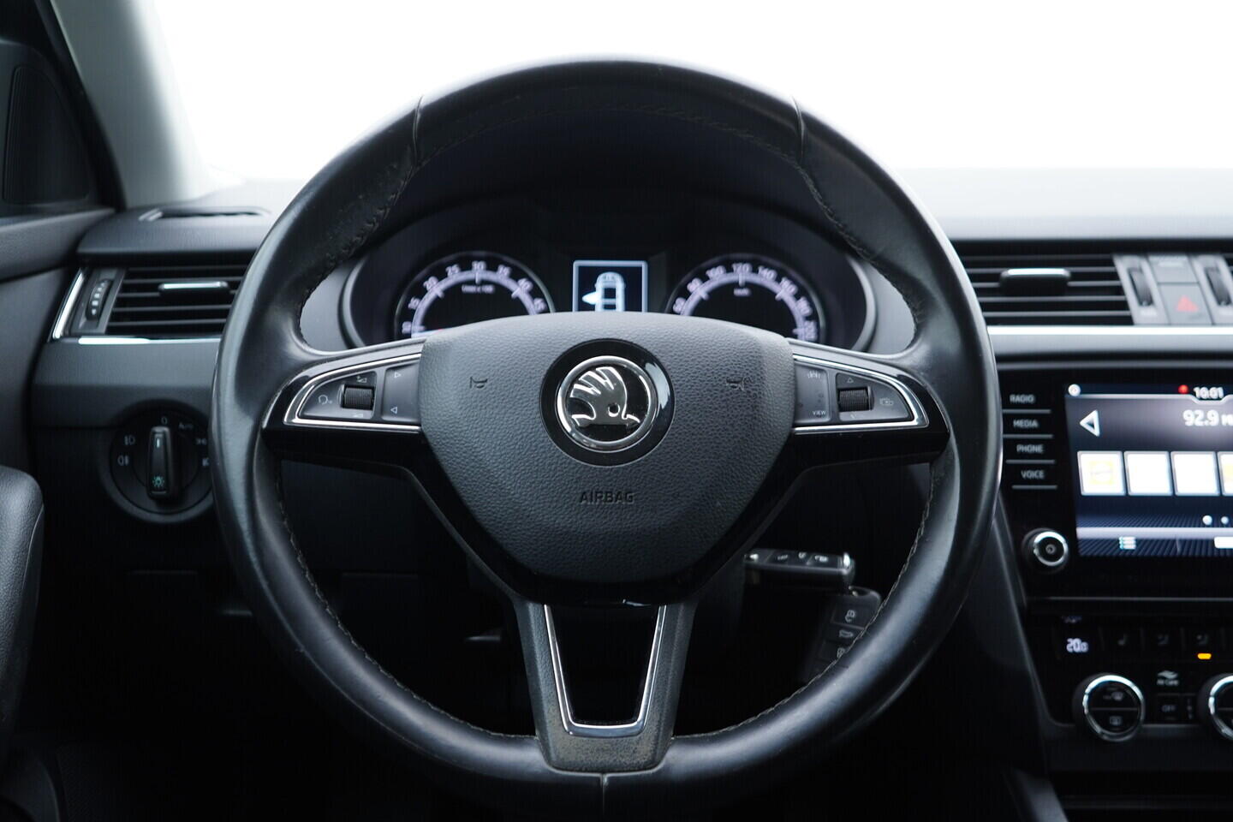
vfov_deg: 36.9
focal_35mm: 36
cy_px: 411
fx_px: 1233
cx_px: 616
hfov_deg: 53.1
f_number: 2.8
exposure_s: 1/40
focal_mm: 24
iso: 250
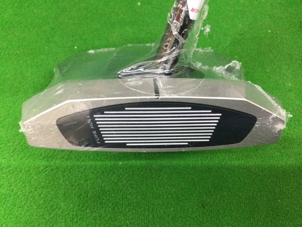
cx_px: 151
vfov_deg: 45.4
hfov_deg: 58.4
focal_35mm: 31
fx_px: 270
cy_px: 114
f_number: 2.4
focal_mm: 3.3
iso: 125
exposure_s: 1/30
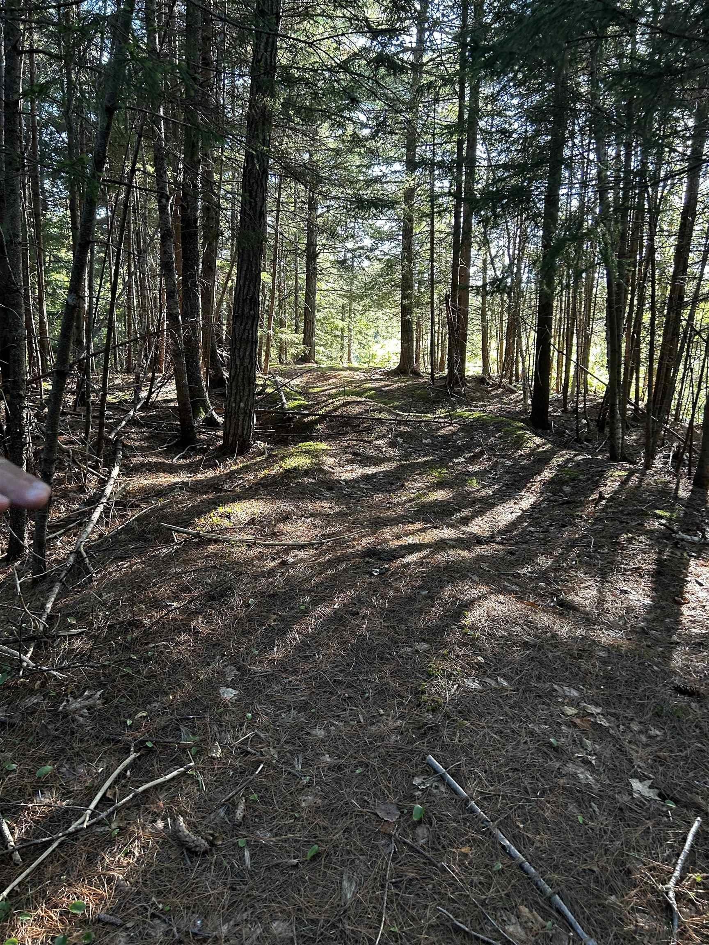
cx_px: 354
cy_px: 472
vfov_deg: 67.3
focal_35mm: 26
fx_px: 710
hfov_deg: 53.1
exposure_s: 1/92
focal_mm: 5.7
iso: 125
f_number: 1.5
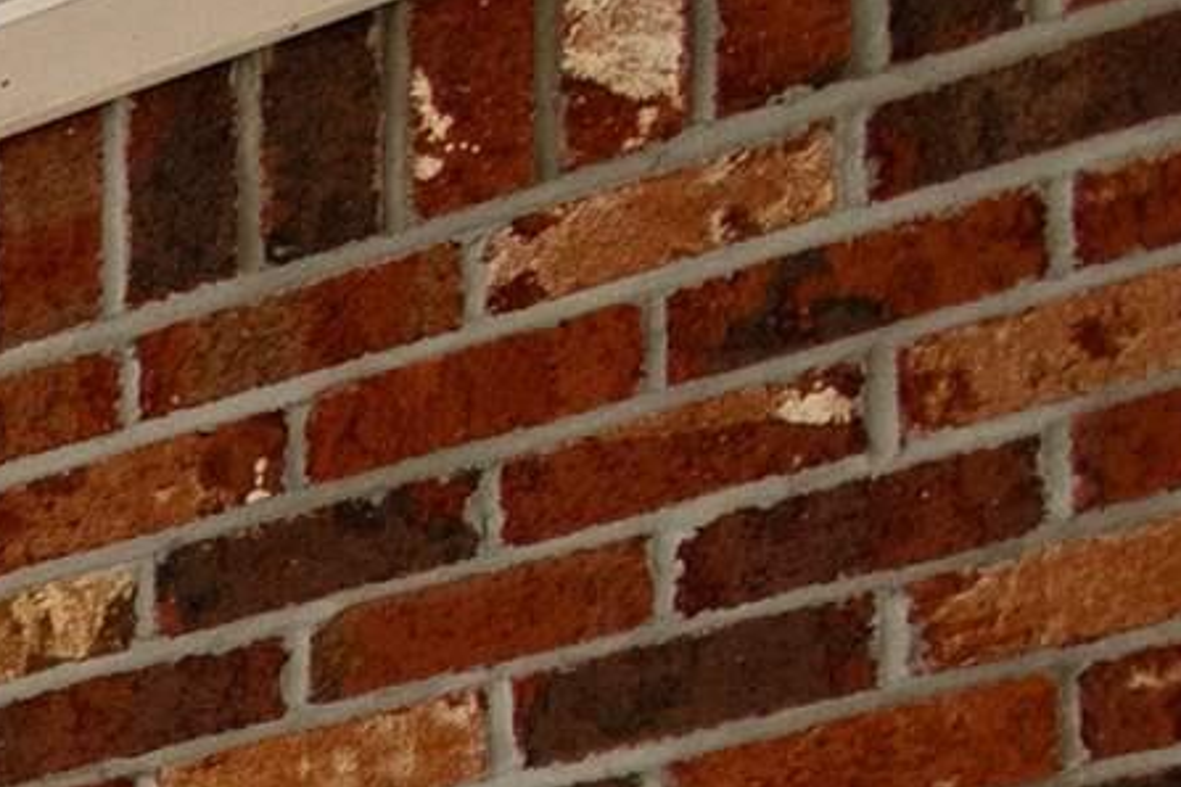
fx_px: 3379
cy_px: 2271
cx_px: -2531
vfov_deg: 10.2
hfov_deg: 10.9
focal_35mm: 103
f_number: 4.5
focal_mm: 10
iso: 100
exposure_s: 1/3
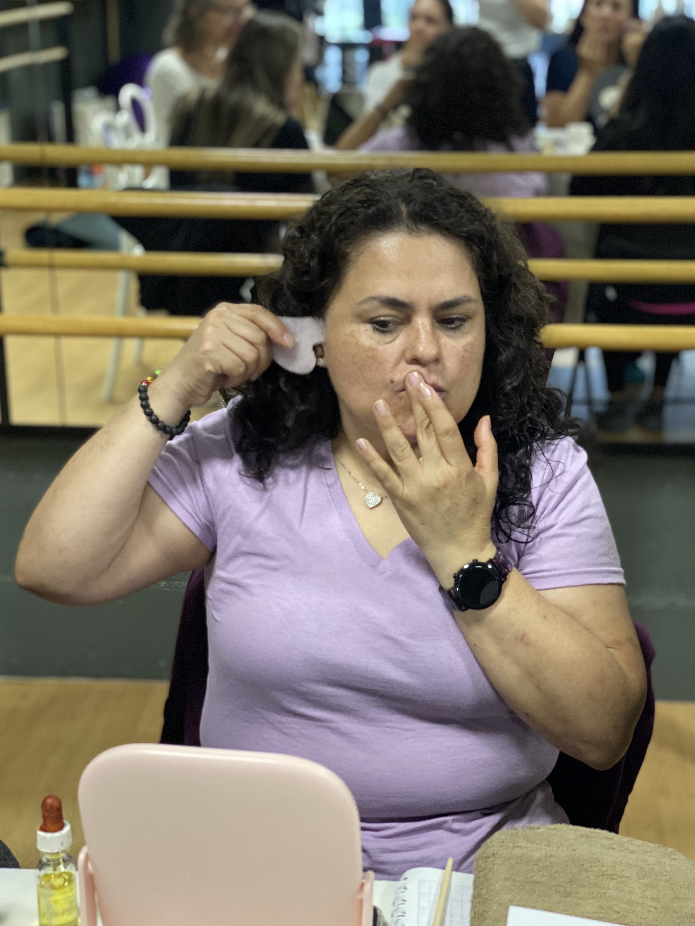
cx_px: 358
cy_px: 473
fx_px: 1472
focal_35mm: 55
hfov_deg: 26.6
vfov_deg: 34.9
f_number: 2
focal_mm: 6
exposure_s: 1/24
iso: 400
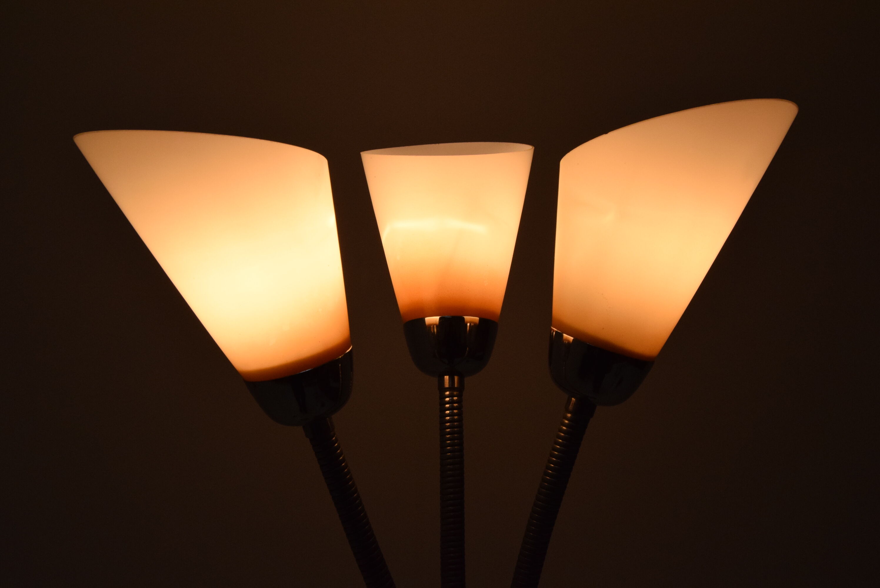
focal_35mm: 45
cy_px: 294
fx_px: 1101
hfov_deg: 43.6
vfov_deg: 29.9
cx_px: 440
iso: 1600
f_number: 13
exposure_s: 1/640
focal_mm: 30
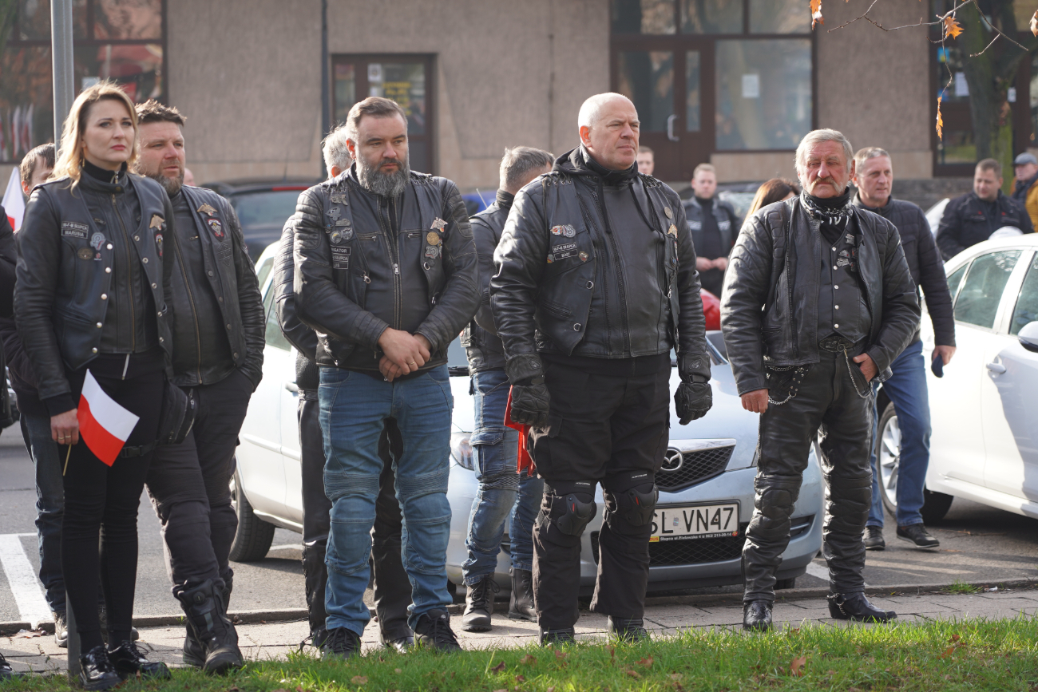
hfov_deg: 19.5
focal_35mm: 105
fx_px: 3028
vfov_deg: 13.0
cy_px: 346
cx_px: 519
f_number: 4
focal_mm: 105
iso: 125
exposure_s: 1/160
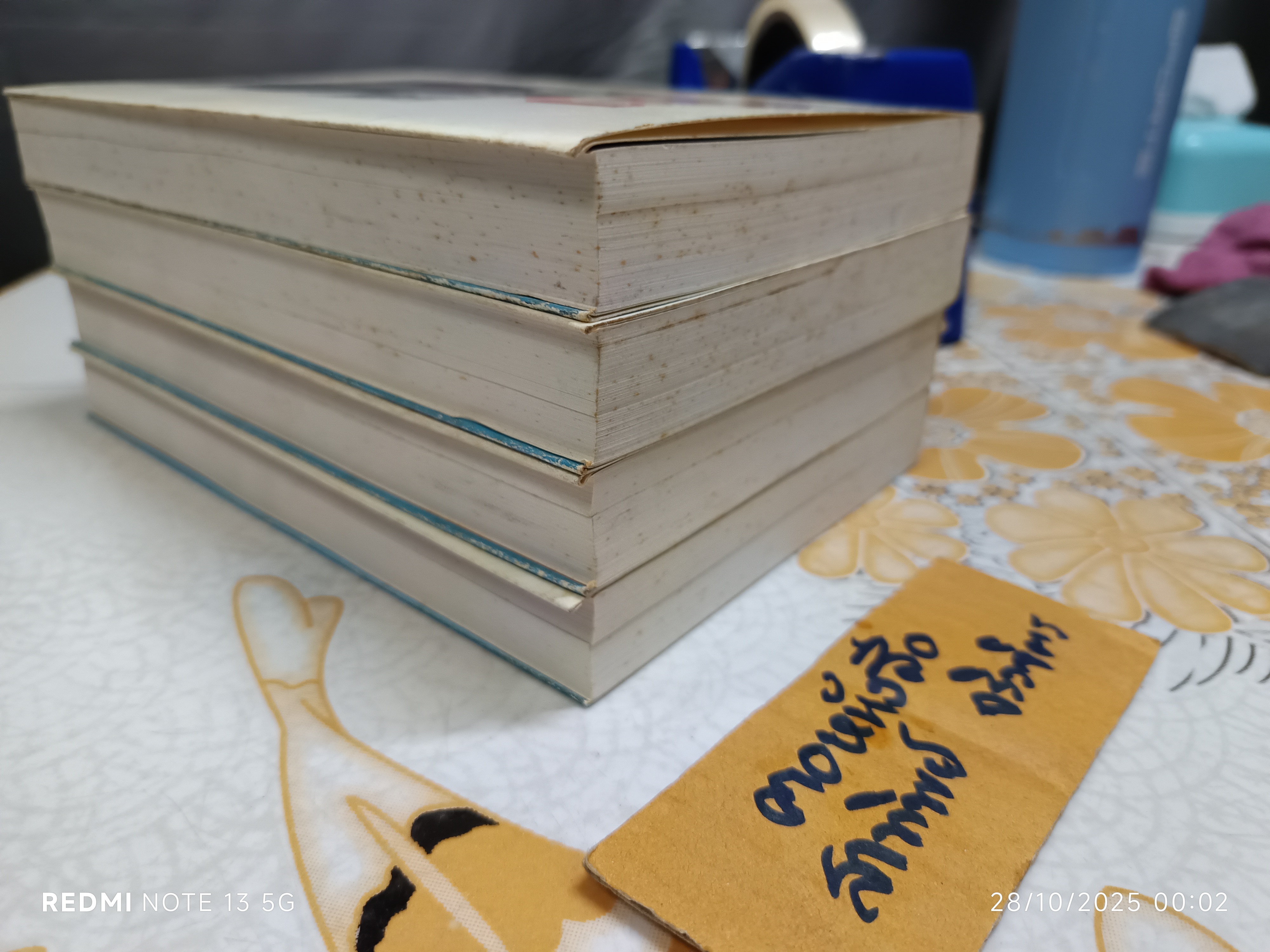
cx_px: 635
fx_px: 881
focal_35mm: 24
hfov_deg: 71.6
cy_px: 476
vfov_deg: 56.8
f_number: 1.7
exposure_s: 1/25
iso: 940
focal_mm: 5.31
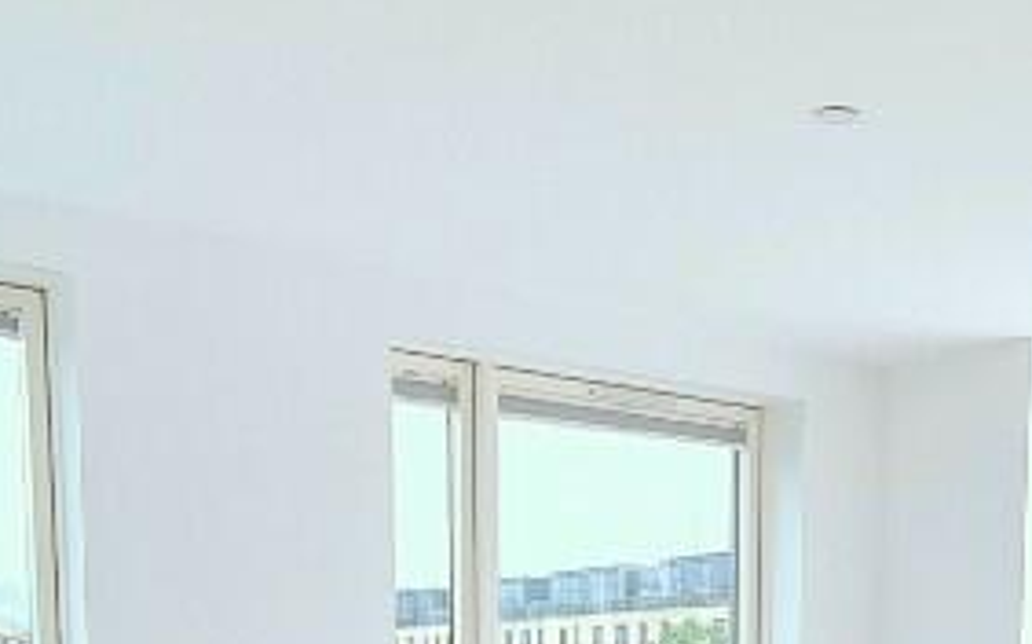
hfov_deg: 39.5
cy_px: 864
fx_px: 1406
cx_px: 736
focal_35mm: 50
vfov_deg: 22.7
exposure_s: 1/100
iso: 100
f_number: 2.2
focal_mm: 2.2
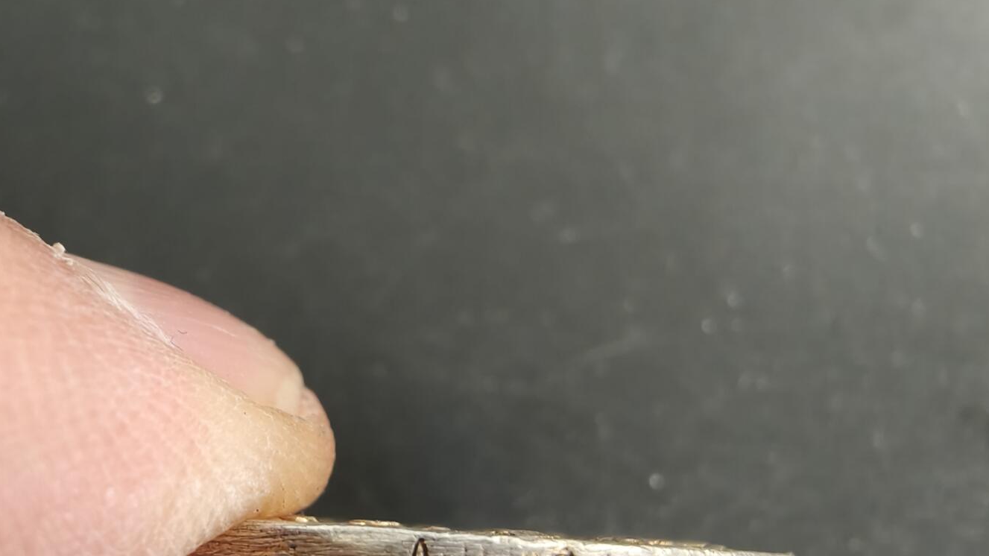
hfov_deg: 58.0
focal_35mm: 34
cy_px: 631
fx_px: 892
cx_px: 487
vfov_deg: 30.5
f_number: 2
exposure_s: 1/50
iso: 400
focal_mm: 2.32
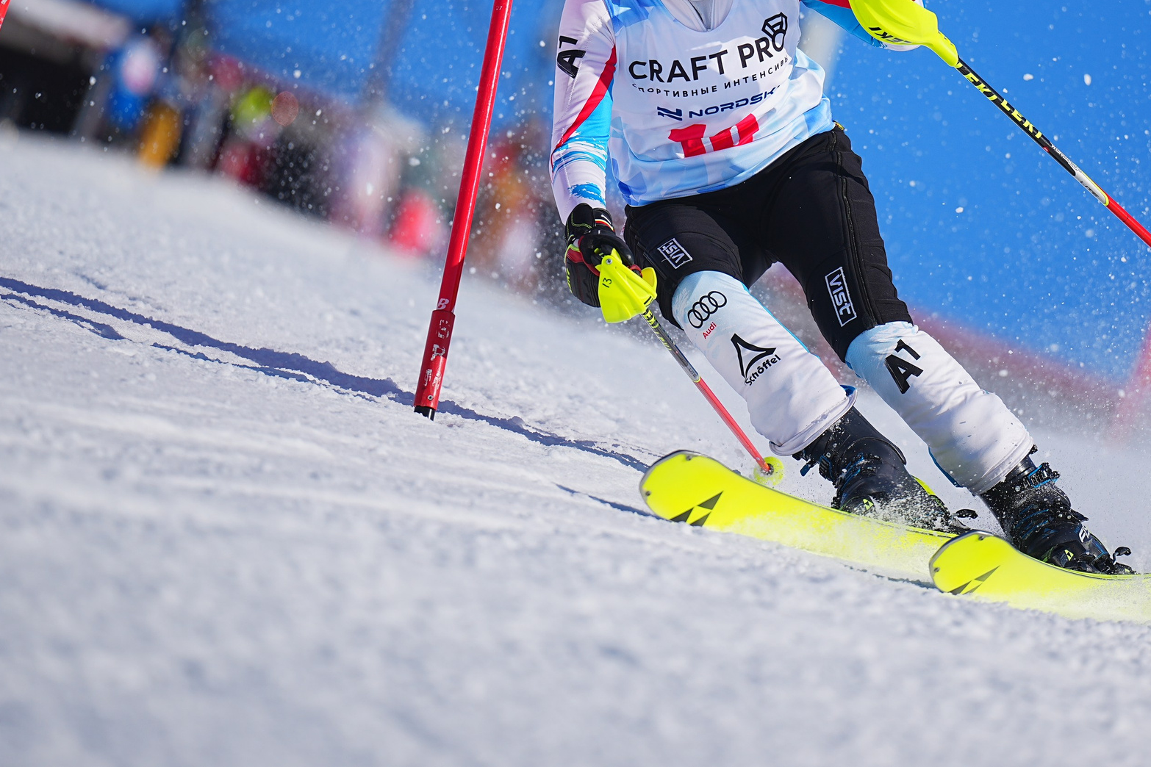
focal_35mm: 327
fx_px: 10454
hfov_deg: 6.3
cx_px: 806
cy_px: 141
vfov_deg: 4.2
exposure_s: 1/4000
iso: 100
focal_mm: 200
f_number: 2.8
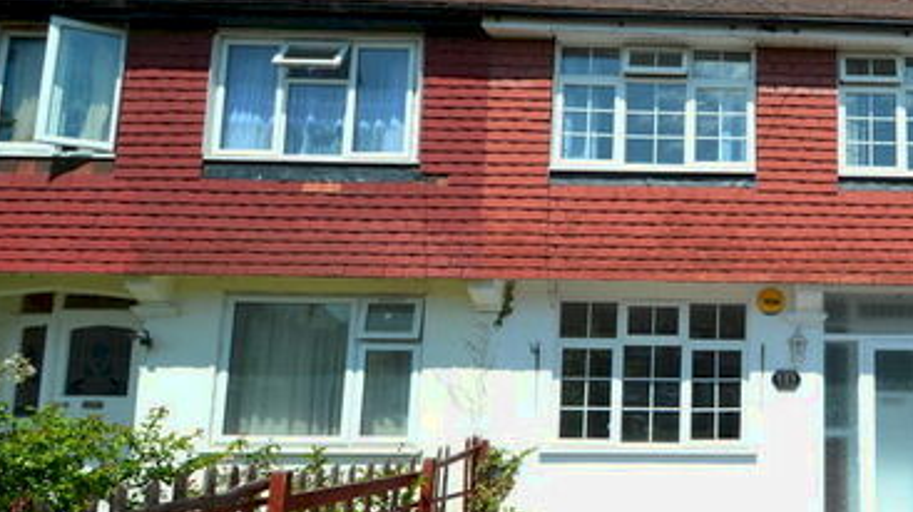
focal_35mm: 30
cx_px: 761
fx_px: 726
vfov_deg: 38.8
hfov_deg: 58.2
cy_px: 302
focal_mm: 10
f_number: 8
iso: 100
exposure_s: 1/250
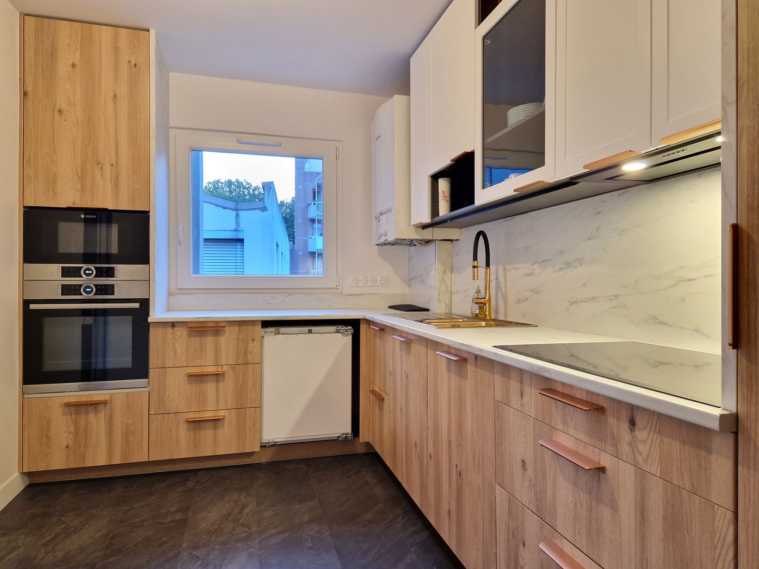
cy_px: 284
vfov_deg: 58.9
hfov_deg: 73.9
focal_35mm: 23
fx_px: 504
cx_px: 380
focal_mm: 5.4
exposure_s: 1/50
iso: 640
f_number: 1.8
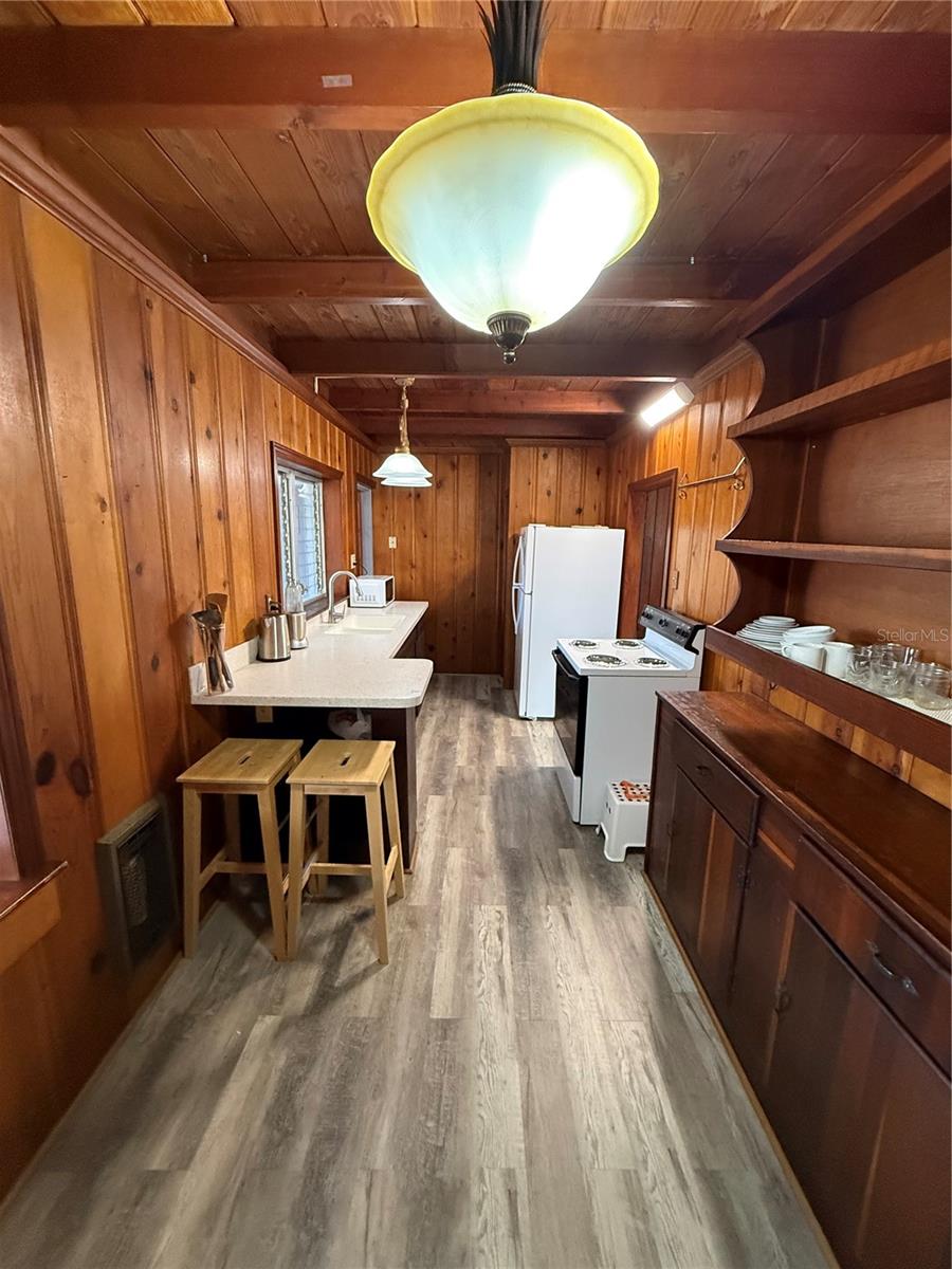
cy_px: 634
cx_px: 476
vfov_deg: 102.1
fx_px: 513
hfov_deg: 85.7
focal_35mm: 14
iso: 640
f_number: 2.2
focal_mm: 2.22
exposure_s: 1/60
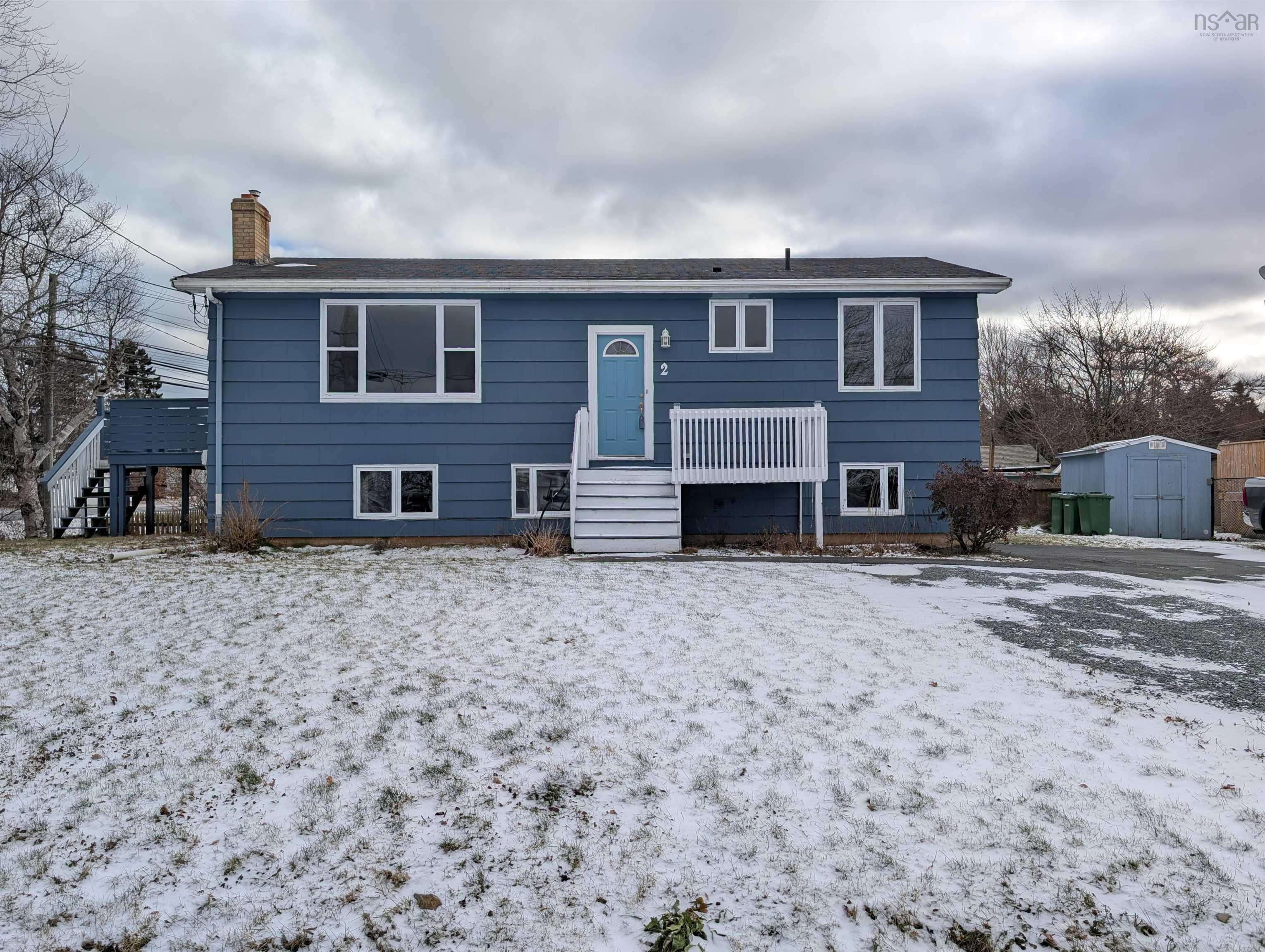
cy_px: 476
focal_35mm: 24
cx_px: 632
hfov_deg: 71.5
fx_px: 878
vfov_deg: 56.9
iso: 22
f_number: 1.68
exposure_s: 1/1167
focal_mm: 6.9
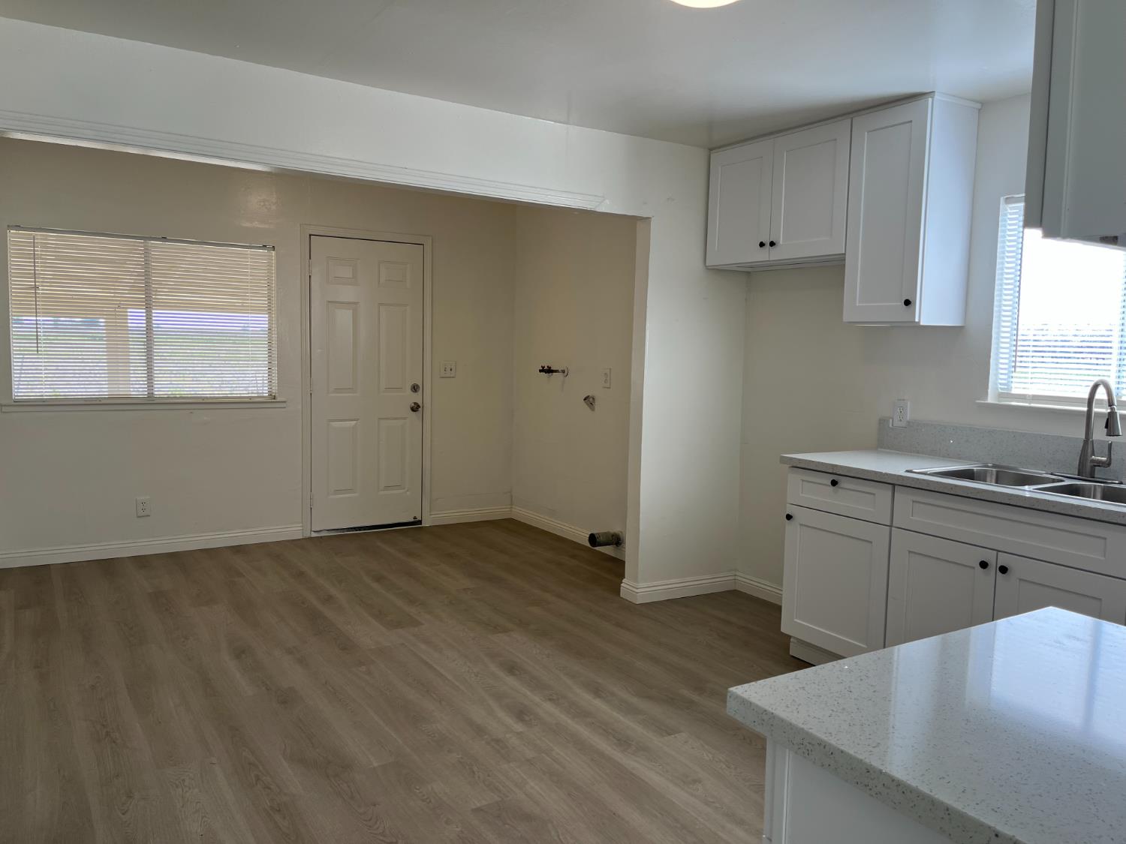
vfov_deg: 53.1
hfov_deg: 67.3
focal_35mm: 26
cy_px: 422
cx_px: 563
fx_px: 846
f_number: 1.6
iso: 50
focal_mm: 5.1
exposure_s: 1/196
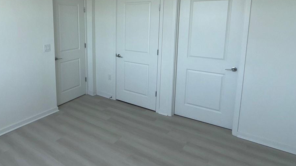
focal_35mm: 27
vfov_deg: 42.1
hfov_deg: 68.1
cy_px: 51
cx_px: 100
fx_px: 212
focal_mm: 2.22
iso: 20
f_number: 2.2
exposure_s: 1/122
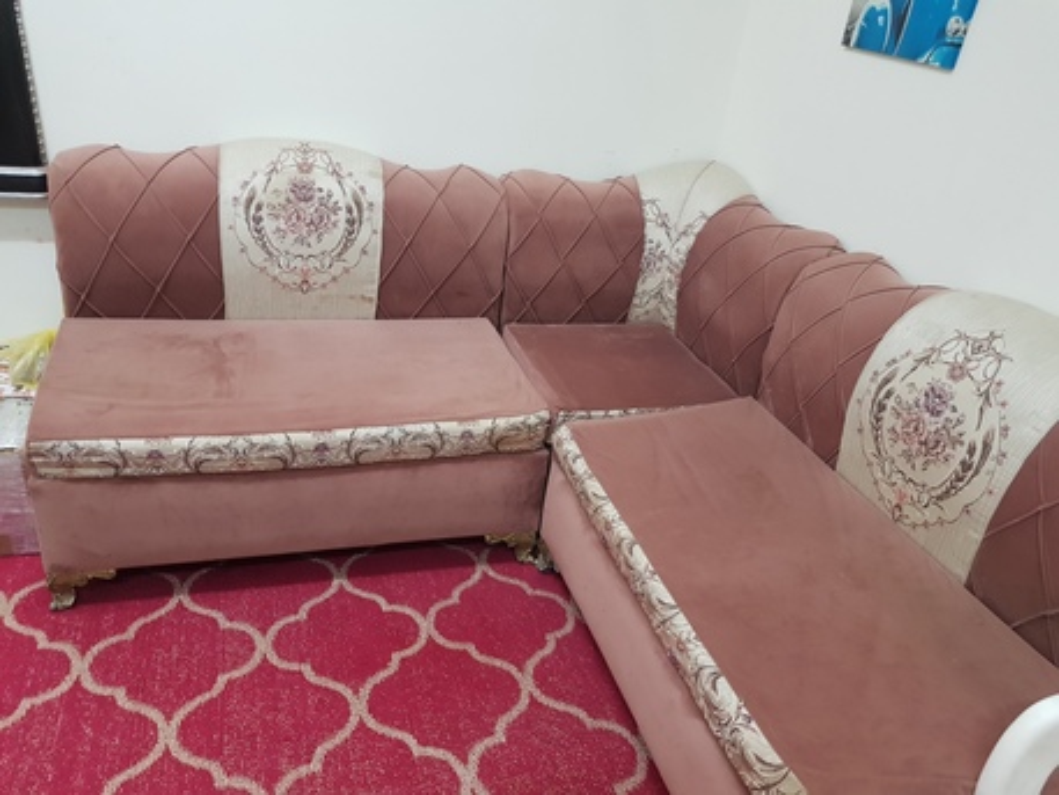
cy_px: 398
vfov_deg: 53.1
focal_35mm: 26
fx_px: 796
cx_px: 530
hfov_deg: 67.3
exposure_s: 1/20
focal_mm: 4.3
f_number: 1.7
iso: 250
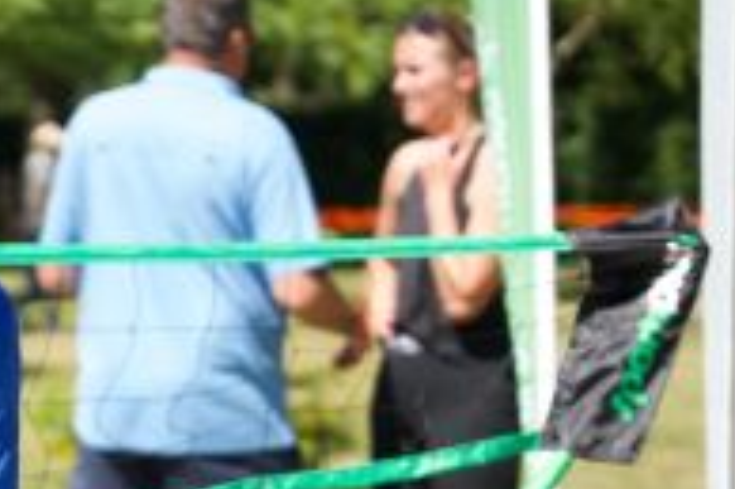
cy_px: 440
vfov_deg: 6.3
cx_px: -227
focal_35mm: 217
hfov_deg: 9.3
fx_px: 4427
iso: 500
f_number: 2.8
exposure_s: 1/6400
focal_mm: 70
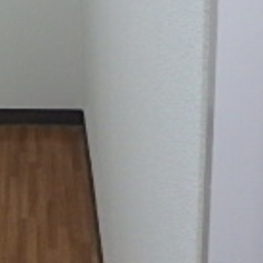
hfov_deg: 15.1
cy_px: 44
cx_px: -307
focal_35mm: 86
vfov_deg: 19.9
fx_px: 739
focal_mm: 3.7
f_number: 3.5
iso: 400
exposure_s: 1/30
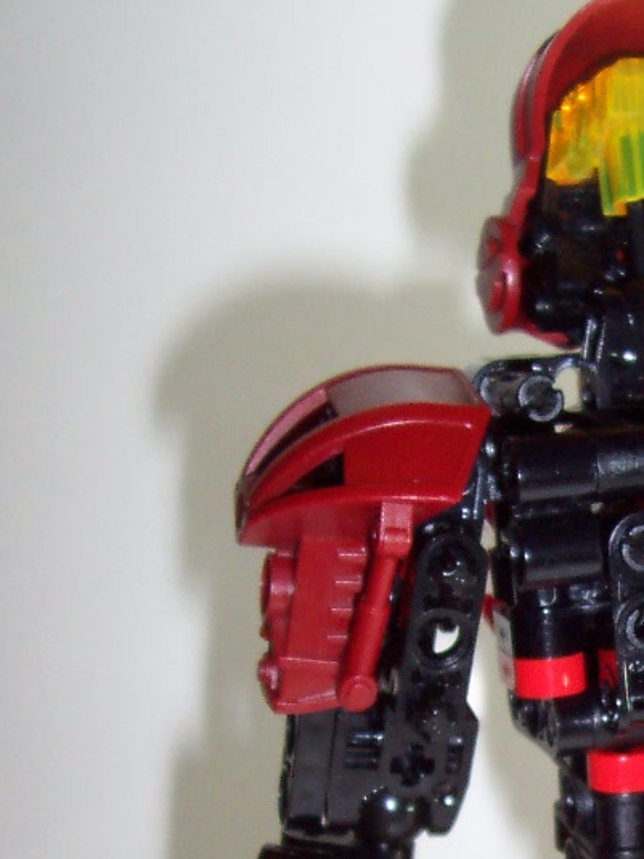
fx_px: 2060
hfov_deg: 17.3
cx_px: 679
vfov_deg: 22.6
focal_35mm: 83
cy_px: 873
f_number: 2.8
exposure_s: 1/60
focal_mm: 5.6
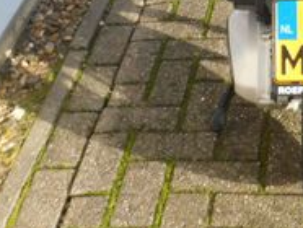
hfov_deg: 18.5
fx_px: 903
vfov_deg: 13.4
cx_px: 318
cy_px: -140
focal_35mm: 103
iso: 125
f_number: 3.2
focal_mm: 5.3
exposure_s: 1/200
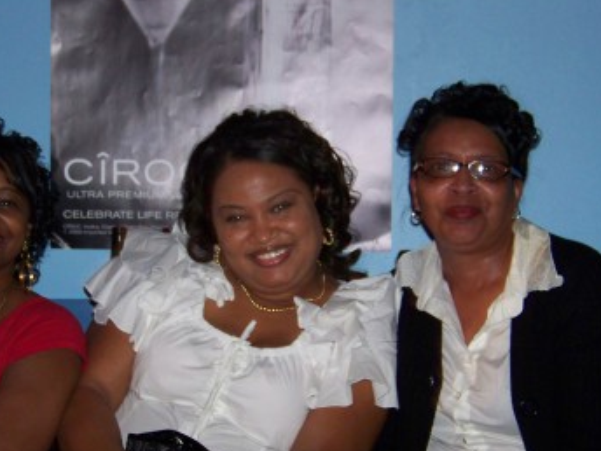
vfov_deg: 14.5
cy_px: 279
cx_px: 234
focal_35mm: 102
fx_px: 1771
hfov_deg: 19.2
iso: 200
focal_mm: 13.2
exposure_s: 1/30
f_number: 3.2
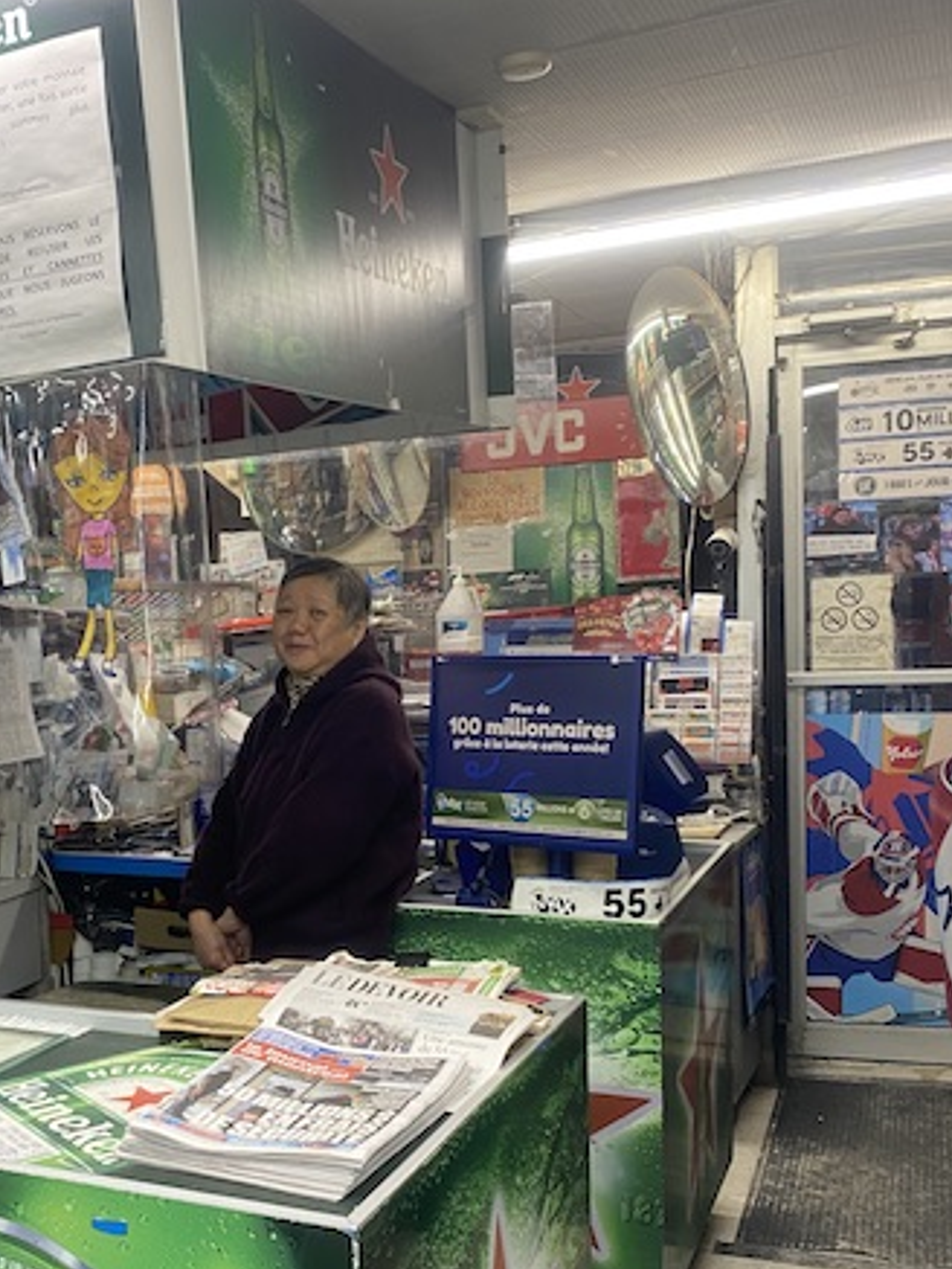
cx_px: 261
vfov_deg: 46.4
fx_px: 1466
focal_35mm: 40
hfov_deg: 35.3
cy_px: 781
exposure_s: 1/60
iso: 80
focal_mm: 4.25
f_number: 1.8
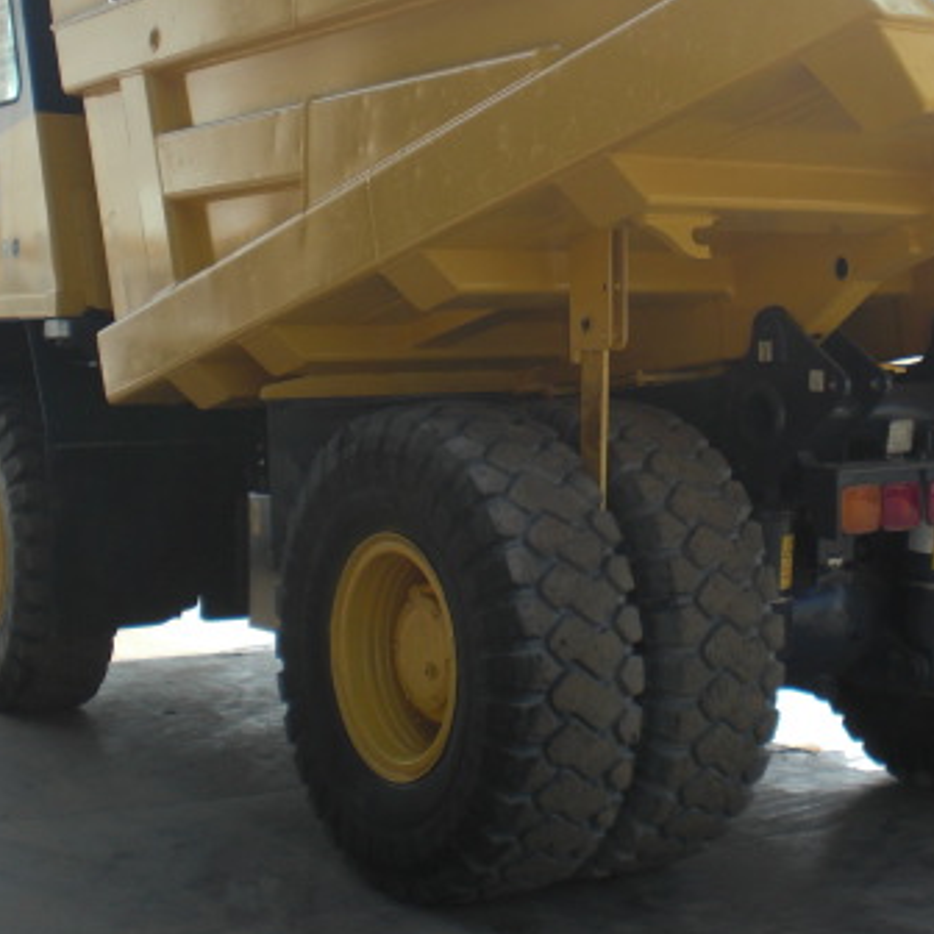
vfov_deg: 26.7
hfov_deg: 26.4
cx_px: 731
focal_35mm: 64
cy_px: 303
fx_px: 1954
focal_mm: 6.3
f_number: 3.1
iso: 64
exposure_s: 1/400
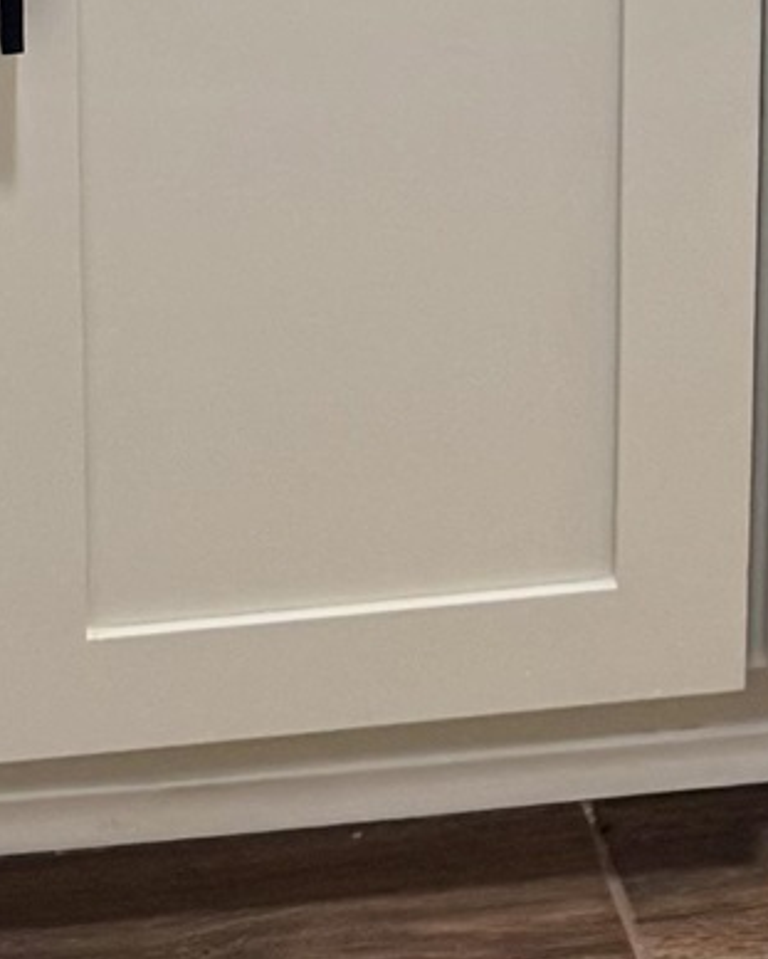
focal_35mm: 139
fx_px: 3945
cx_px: 12
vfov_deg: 11.6
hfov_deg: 11.0
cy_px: -1290
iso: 125
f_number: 1.78
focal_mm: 6.76
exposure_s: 1/120
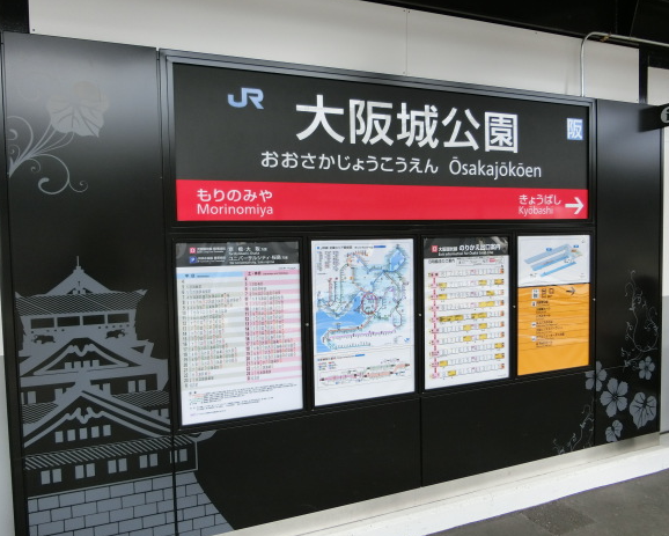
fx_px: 535
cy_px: 273
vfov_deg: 53.2
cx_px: 338
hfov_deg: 64.0
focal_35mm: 27
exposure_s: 1/125
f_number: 3.5
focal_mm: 4.5
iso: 80
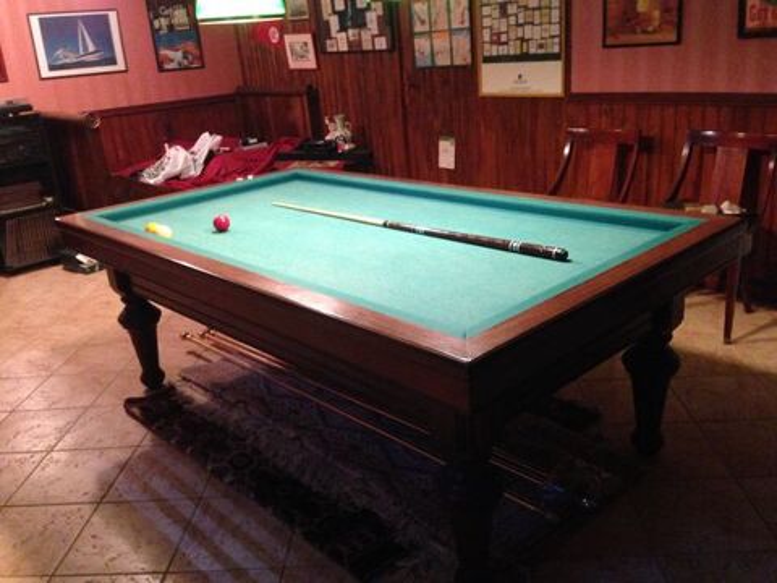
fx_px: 741
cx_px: 388
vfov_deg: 42.9
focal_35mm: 33
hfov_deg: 55.4
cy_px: 292
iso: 500
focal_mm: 4.12
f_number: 2.4
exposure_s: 1/15
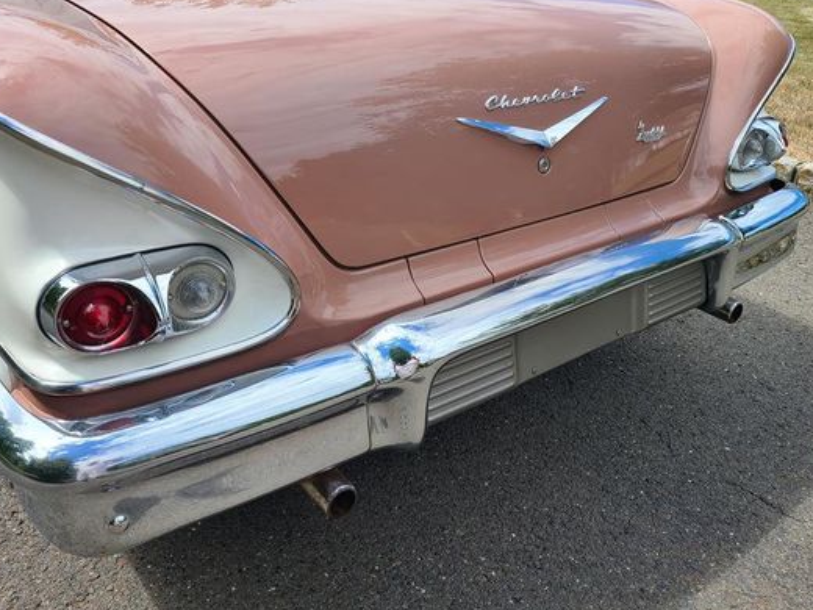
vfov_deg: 44.1
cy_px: 266
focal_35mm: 32
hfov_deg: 56.7
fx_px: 752
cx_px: 450
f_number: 1.8
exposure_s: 1/1325
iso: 40
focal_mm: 5.4
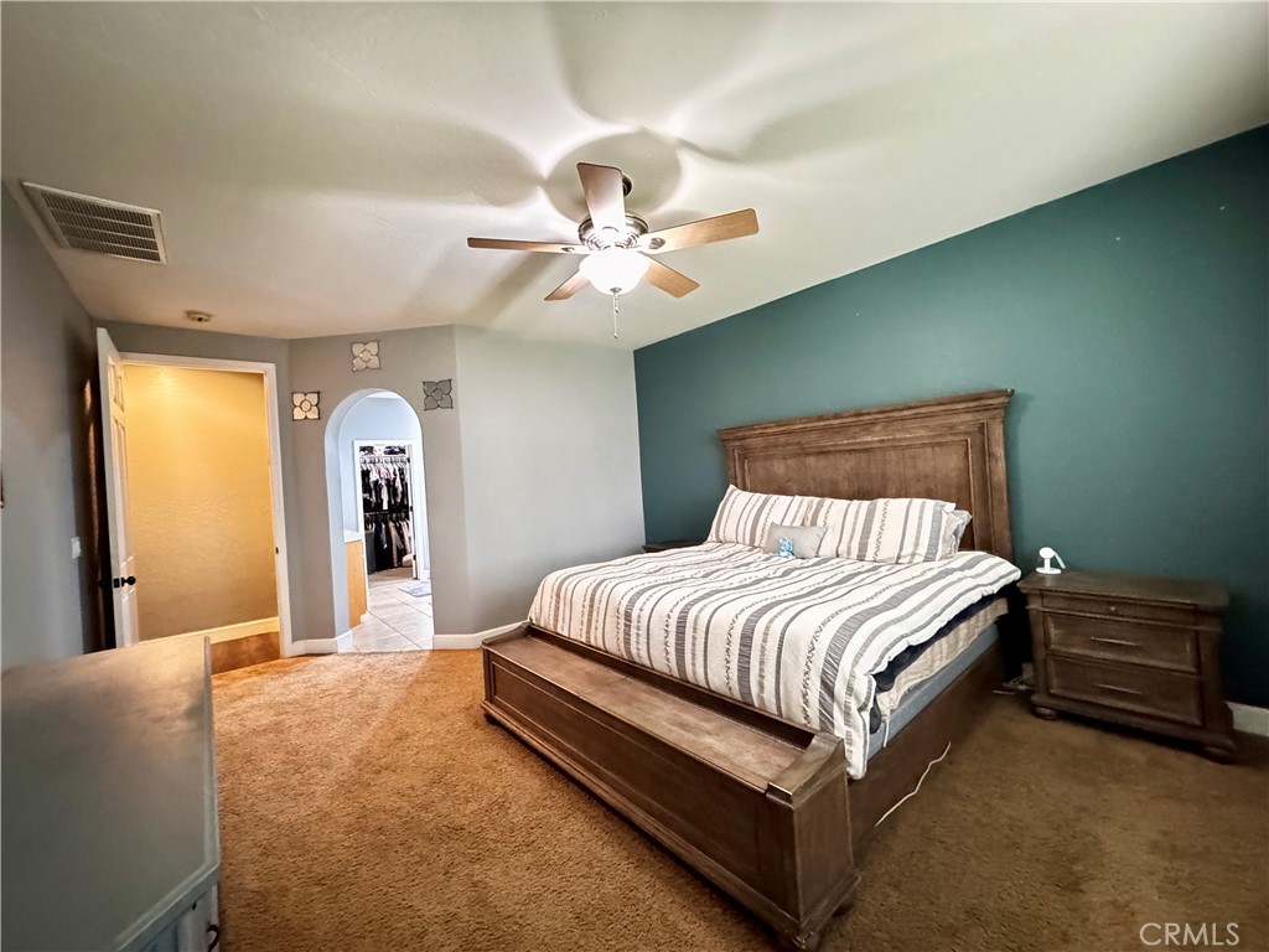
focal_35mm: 14
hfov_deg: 102.1
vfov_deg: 85.7
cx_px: 634
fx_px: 513
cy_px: 476
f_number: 2.2
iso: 2000
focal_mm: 2.22
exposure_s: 1/24
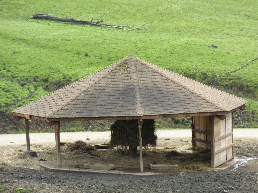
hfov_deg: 13.4
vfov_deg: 10.1
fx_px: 1096
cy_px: 96
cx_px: 129
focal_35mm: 147
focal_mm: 24.1
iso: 400
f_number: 4.5
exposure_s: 1/500
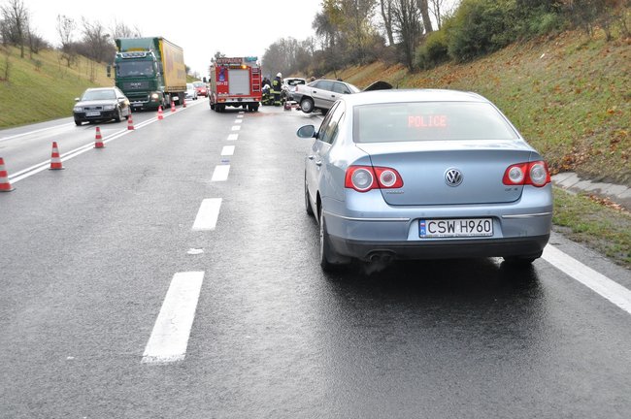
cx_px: 316
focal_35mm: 48
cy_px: 210
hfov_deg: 41.2
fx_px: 840
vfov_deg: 28.0
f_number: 6.3
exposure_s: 1/160
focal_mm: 32
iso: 1000
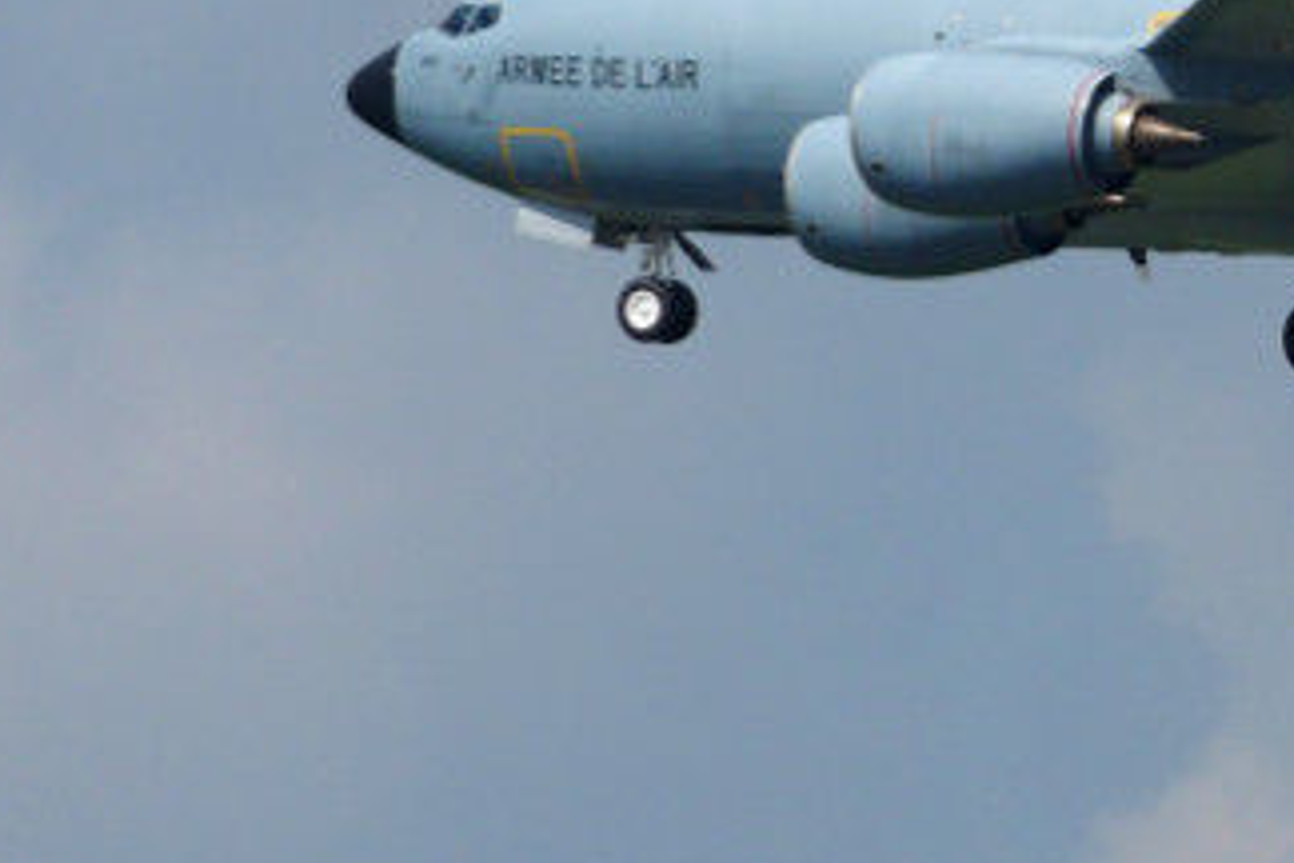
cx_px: 1621
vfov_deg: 1.8
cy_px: -310
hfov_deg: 2.7
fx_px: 26920
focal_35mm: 749
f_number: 7.1
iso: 200
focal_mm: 117
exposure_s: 1/800
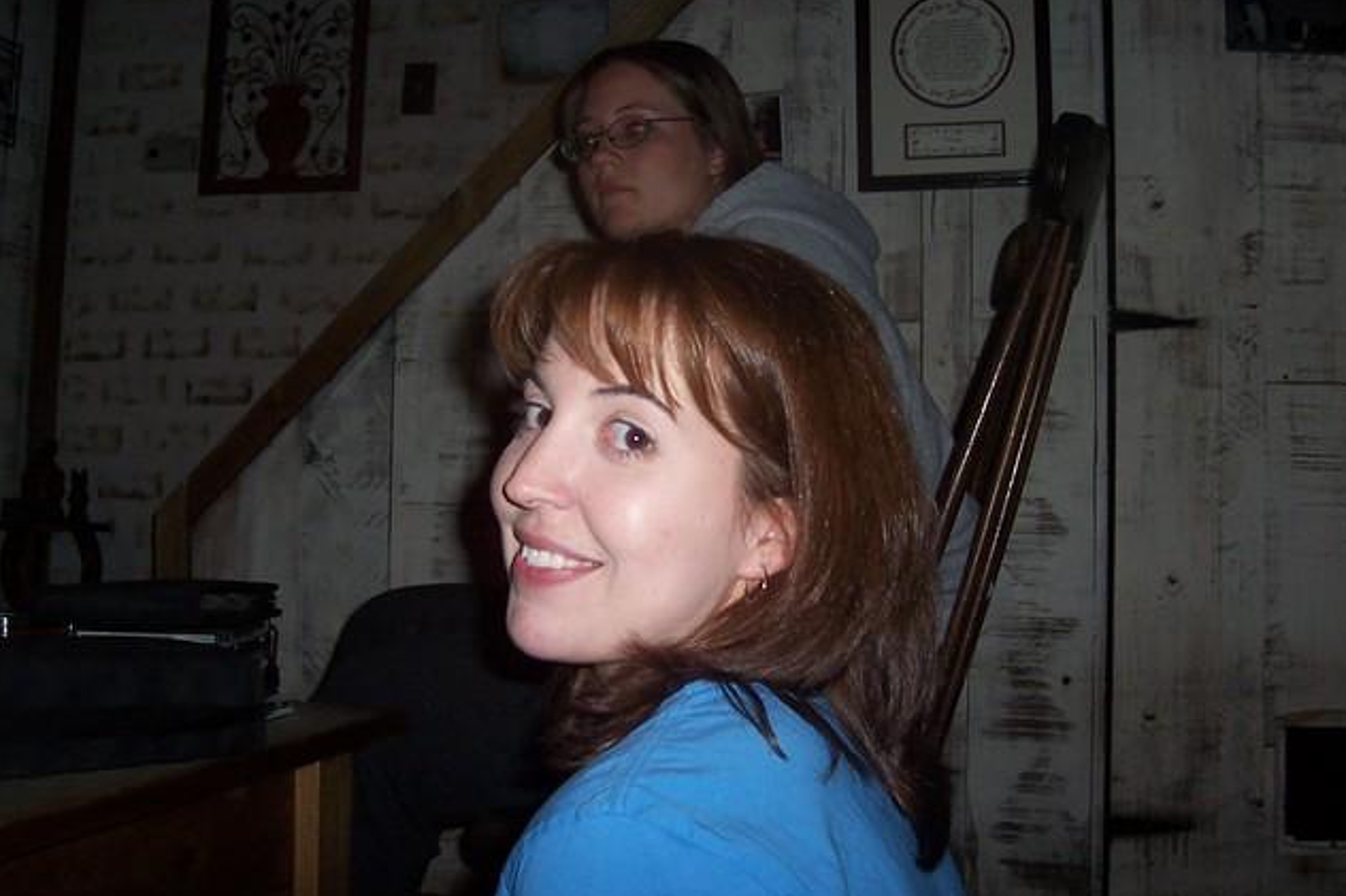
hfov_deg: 49.6
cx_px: 677
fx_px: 1458
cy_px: 396
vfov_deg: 34.2
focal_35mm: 39
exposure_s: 1/60
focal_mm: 5.6
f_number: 2.8
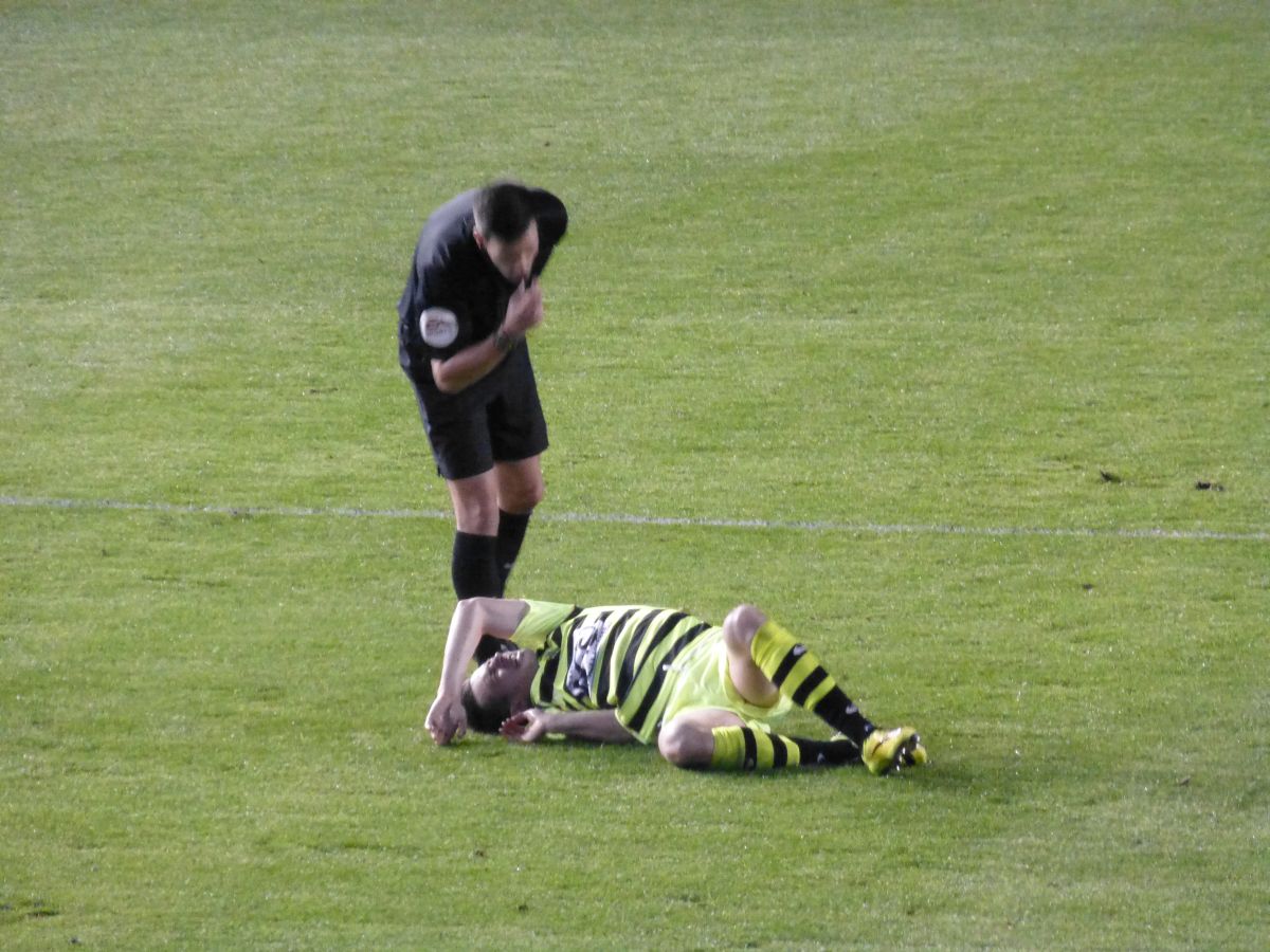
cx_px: 635
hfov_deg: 5.4
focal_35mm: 364
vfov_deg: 4.1
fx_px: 13355
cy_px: 476
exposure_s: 1/60
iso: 1600
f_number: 5.9
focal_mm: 65
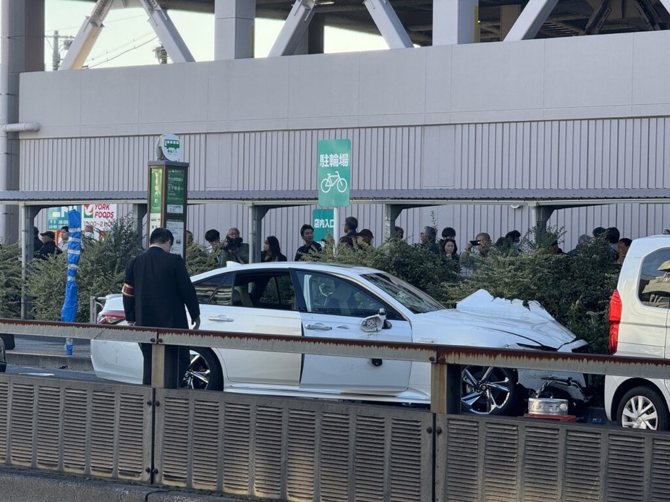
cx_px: 335
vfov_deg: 12.3
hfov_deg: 16.4
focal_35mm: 120
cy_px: 251
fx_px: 2323
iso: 50
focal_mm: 15.66
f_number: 2.8
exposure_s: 1/263
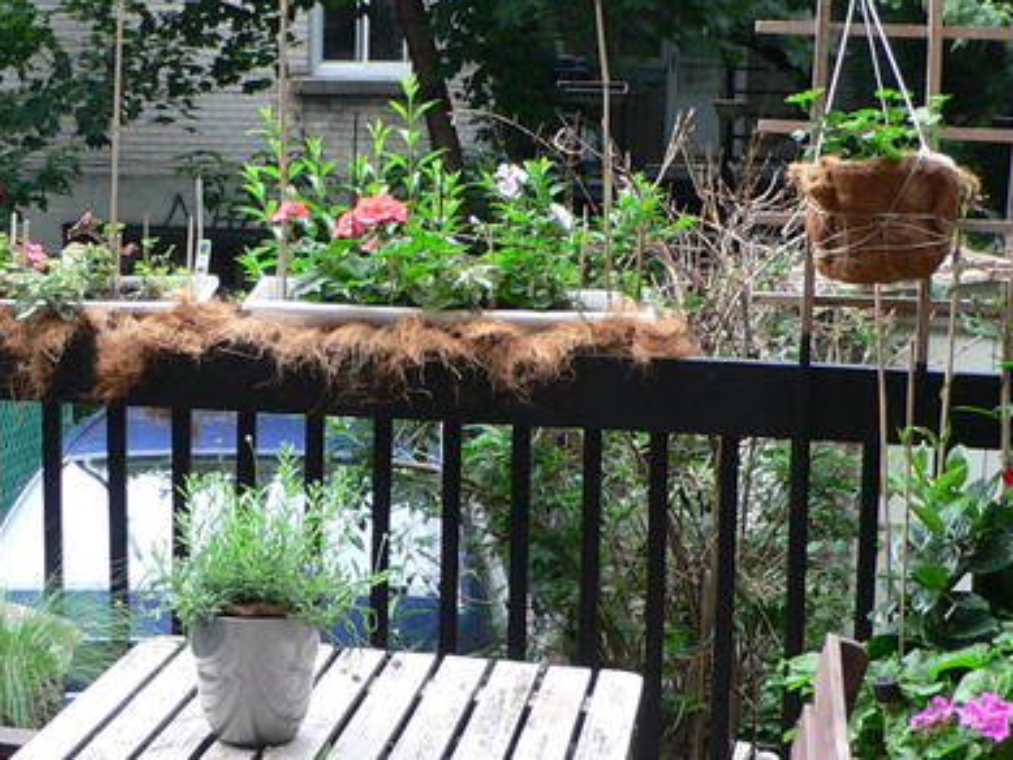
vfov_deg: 20.7
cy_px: 406
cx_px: 271
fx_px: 2078
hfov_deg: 27.1
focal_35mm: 71
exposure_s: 1/60
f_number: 2.8
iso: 200
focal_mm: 4.6
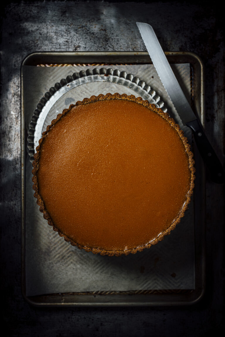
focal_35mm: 50
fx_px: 469
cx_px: 112
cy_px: 168
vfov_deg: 39.6
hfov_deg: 27.0
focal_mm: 50
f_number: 4
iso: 100
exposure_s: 1/15
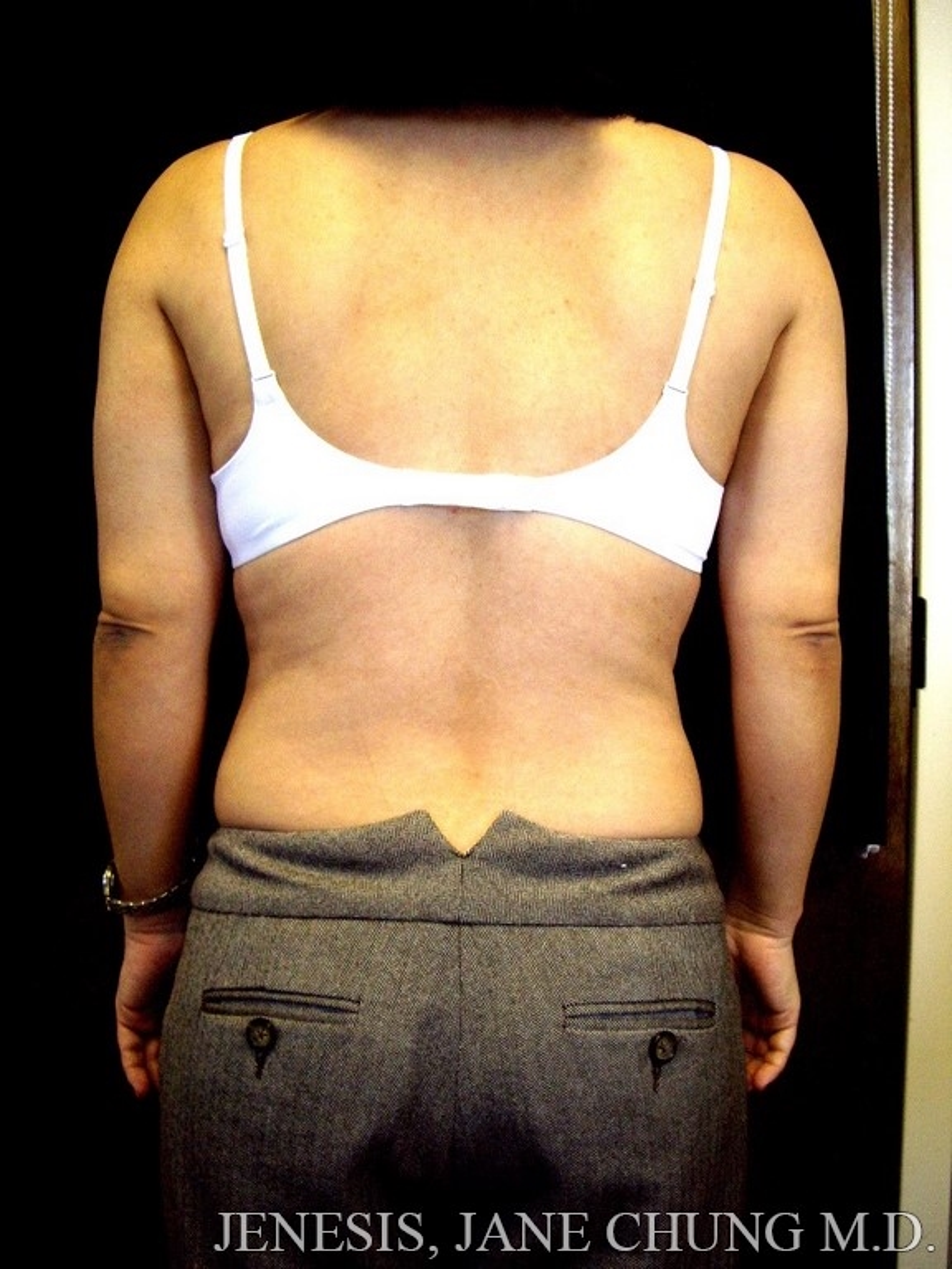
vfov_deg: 49.0
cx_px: 476
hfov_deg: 37.7
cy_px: 634
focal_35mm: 38
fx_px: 1393
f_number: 2.8
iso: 400
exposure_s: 1/40
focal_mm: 7.9
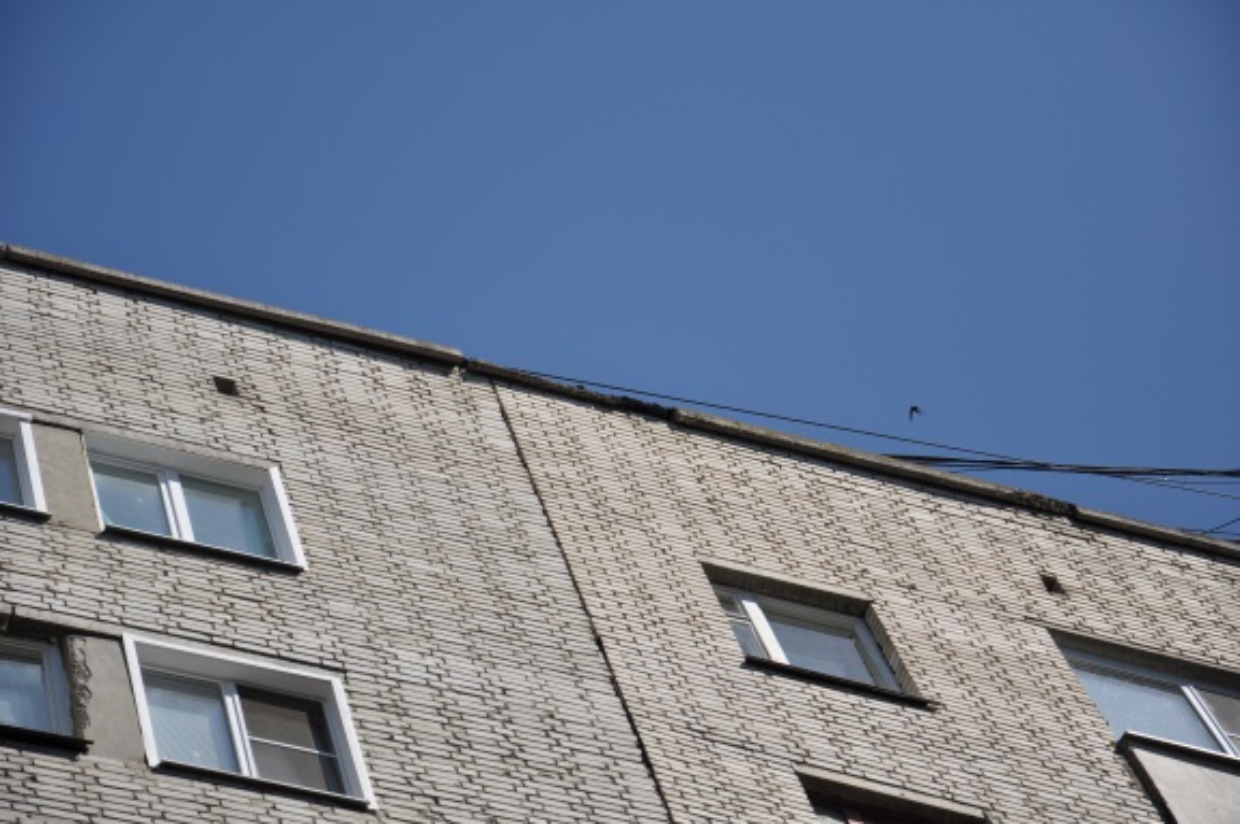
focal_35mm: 128
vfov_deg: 10.7
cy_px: 412
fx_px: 4388
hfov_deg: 16.1
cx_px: 620
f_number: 5.6
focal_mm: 85
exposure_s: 1/1250
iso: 200
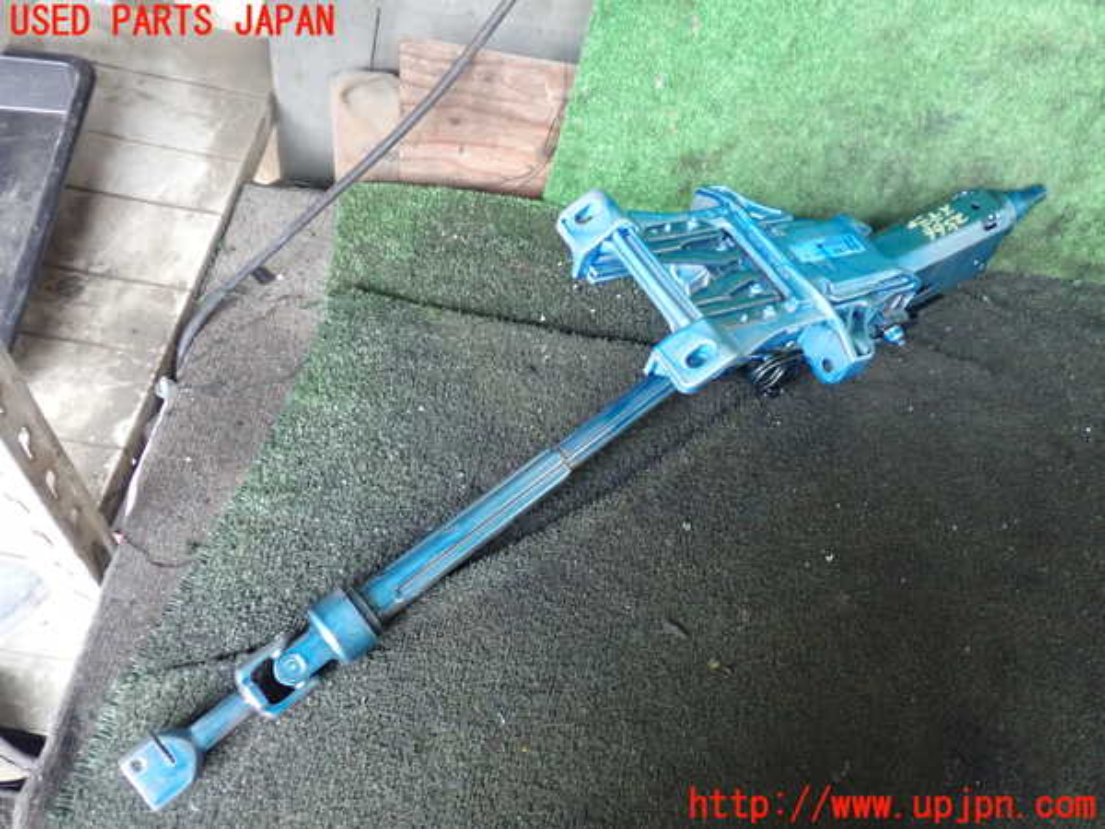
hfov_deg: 60.0
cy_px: 414
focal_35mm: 30
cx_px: 552
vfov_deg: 46.8
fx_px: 958
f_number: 2.3
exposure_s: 1/30
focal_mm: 5.4
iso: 640
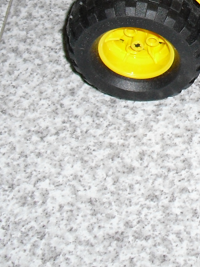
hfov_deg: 12.0
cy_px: -65
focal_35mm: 120
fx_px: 924
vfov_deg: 15.7
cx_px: 268
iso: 200
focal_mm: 6.3
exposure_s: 1/60
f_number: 3.1
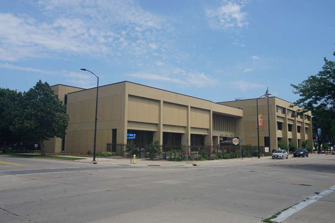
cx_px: 168
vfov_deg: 43.6
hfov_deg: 61.9
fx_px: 279
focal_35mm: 30
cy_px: 112
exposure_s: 1/160
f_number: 11
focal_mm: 20
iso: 100
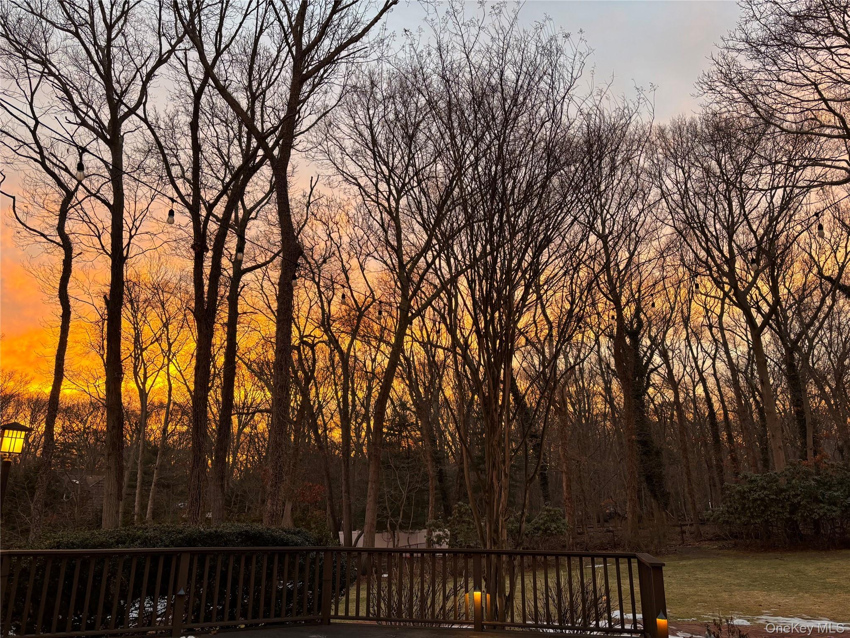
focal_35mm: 26
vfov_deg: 53.1
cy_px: 319
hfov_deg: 67.3
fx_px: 638
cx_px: 425
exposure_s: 1/60
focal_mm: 5.96
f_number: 1.6
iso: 125
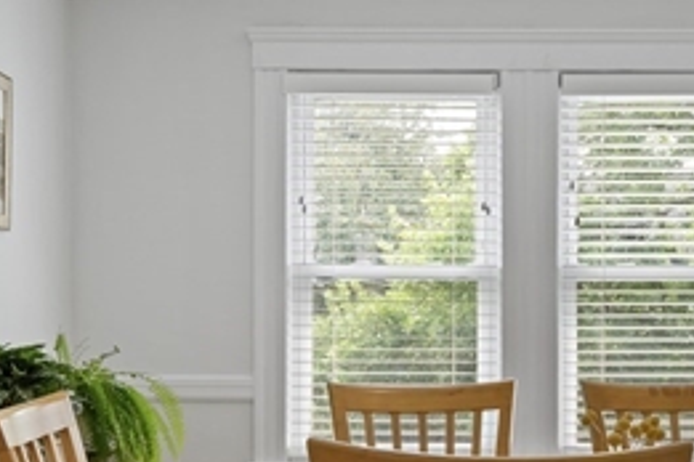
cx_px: 455
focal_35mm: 55
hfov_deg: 35.9
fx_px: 1060
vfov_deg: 24.4
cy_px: 344
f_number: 6.3
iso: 100
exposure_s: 1/4
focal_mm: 14
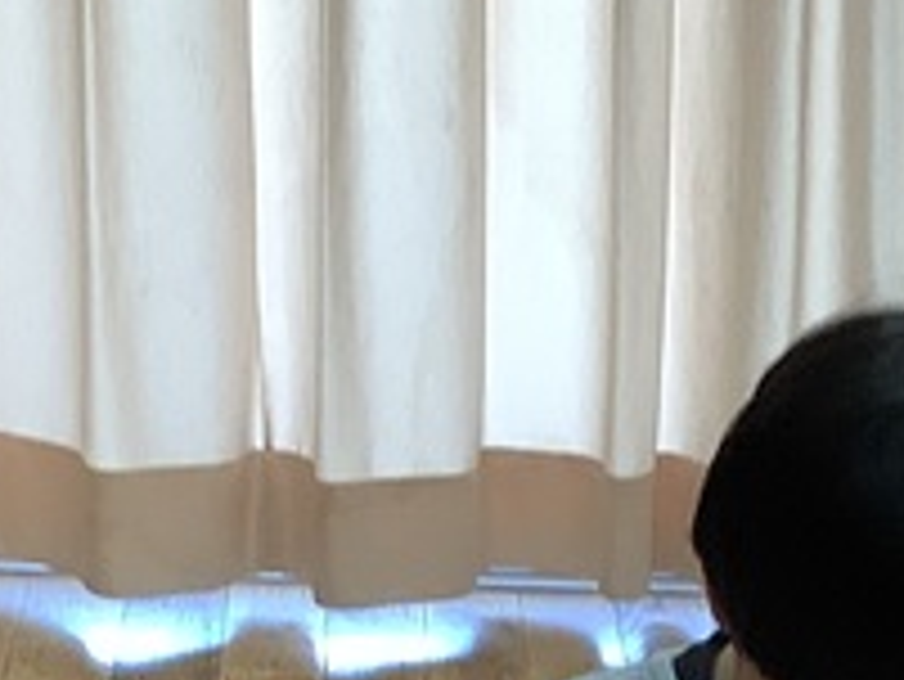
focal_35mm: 154
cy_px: 1234
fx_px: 4024
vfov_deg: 9.2
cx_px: 1138
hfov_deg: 12.5
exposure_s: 1/60
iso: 80
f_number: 2.4
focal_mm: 3.3
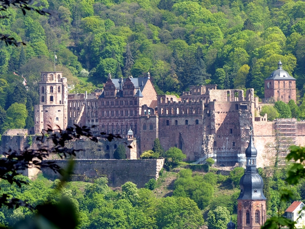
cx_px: 152
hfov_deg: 7.8
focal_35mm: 254
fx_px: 2238
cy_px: 114
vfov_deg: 5.9
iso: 100
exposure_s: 1/400
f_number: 4
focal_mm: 45.7
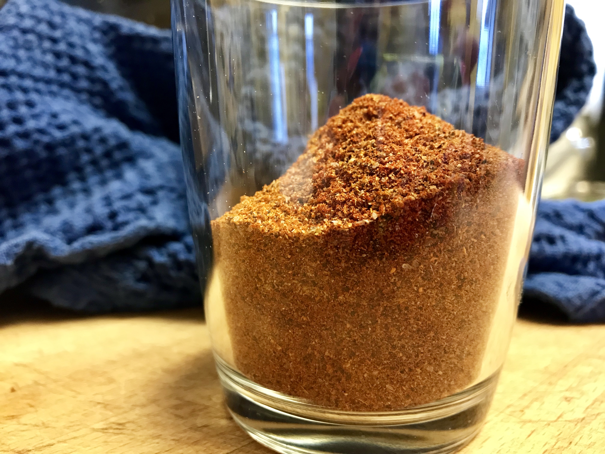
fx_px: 489
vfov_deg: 49.7
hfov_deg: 63.4
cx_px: 302
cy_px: 227
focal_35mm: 28
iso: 100
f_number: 1.8
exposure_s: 1/15
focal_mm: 3.99
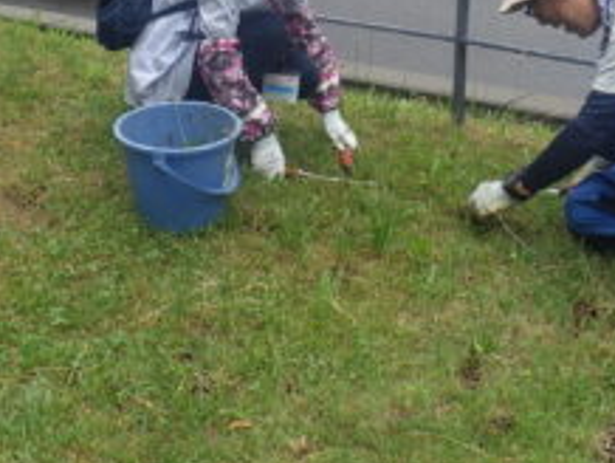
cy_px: 21
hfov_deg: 26.6
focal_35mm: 73
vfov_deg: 19.7
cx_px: 252
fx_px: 1298
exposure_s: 1/200
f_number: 4.2
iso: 125
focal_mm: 5
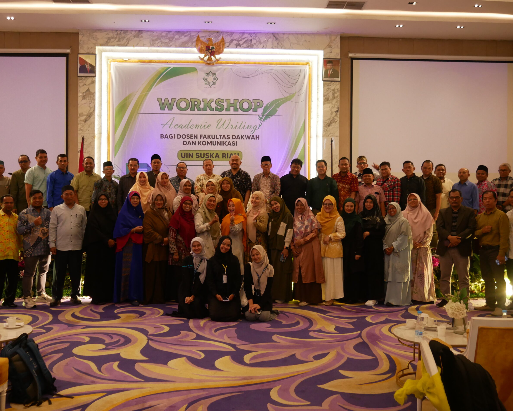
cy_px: 203
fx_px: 547
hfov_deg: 50.3
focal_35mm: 36
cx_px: 249
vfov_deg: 41.2
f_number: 4
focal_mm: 17
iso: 1000
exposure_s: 1/60
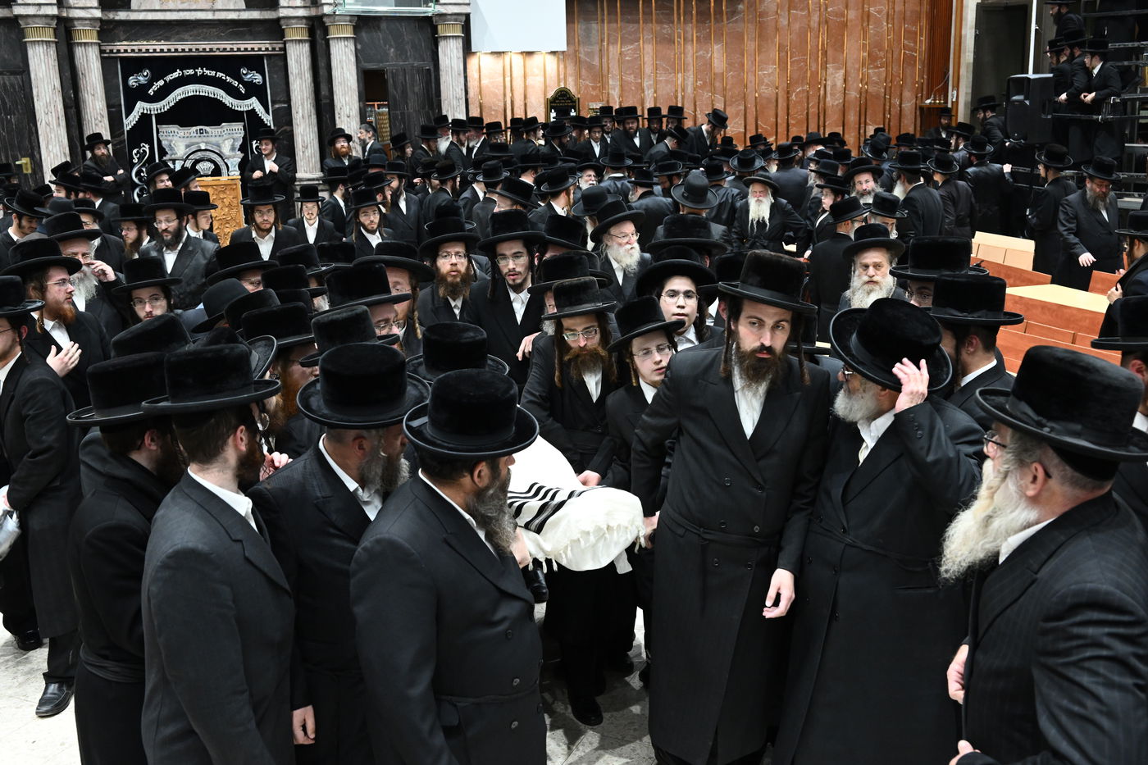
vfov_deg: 37.8
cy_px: 382
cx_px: 574
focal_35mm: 35
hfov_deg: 54.4
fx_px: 1116
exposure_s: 1/100
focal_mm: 35
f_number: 5.6
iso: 4000
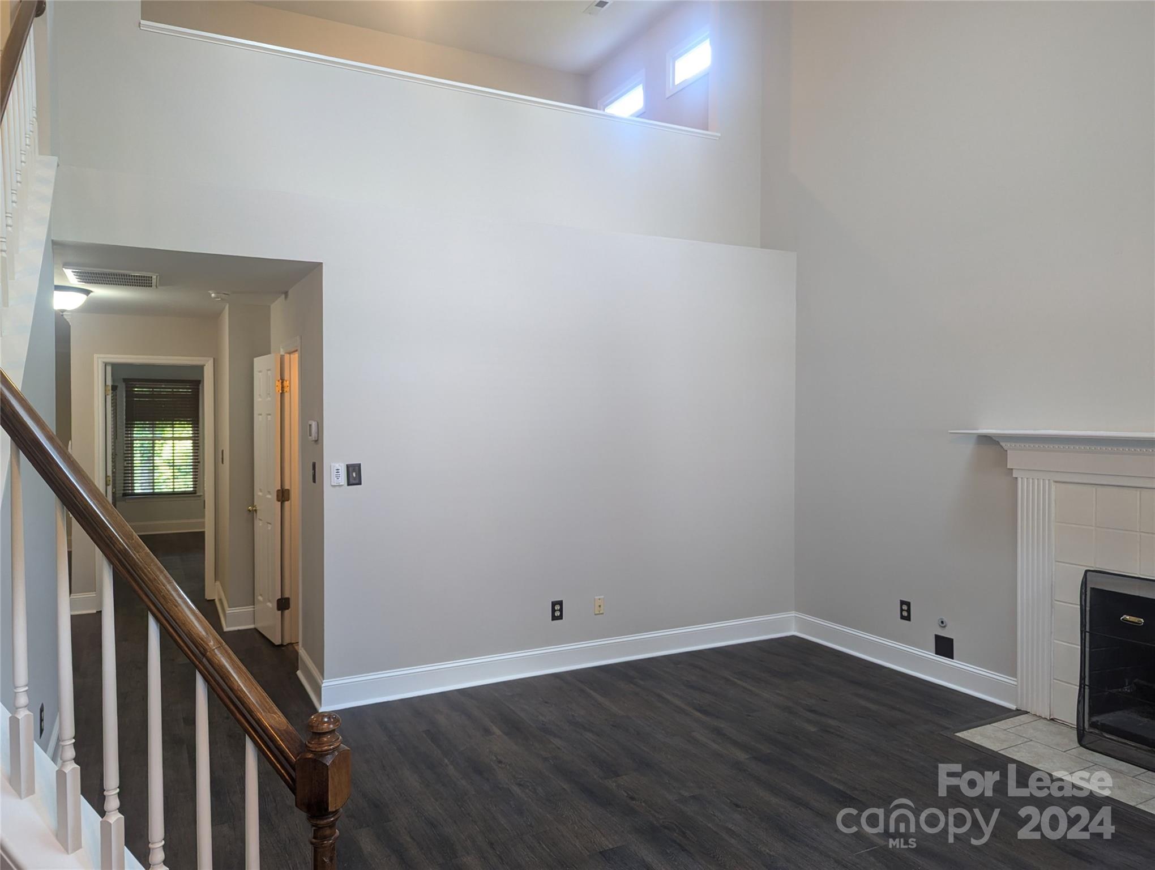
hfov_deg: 71.5
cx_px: 578
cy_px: 435
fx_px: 802
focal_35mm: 24
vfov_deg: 56.9
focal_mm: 6.81
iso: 92
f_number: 1.85
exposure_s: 1/24
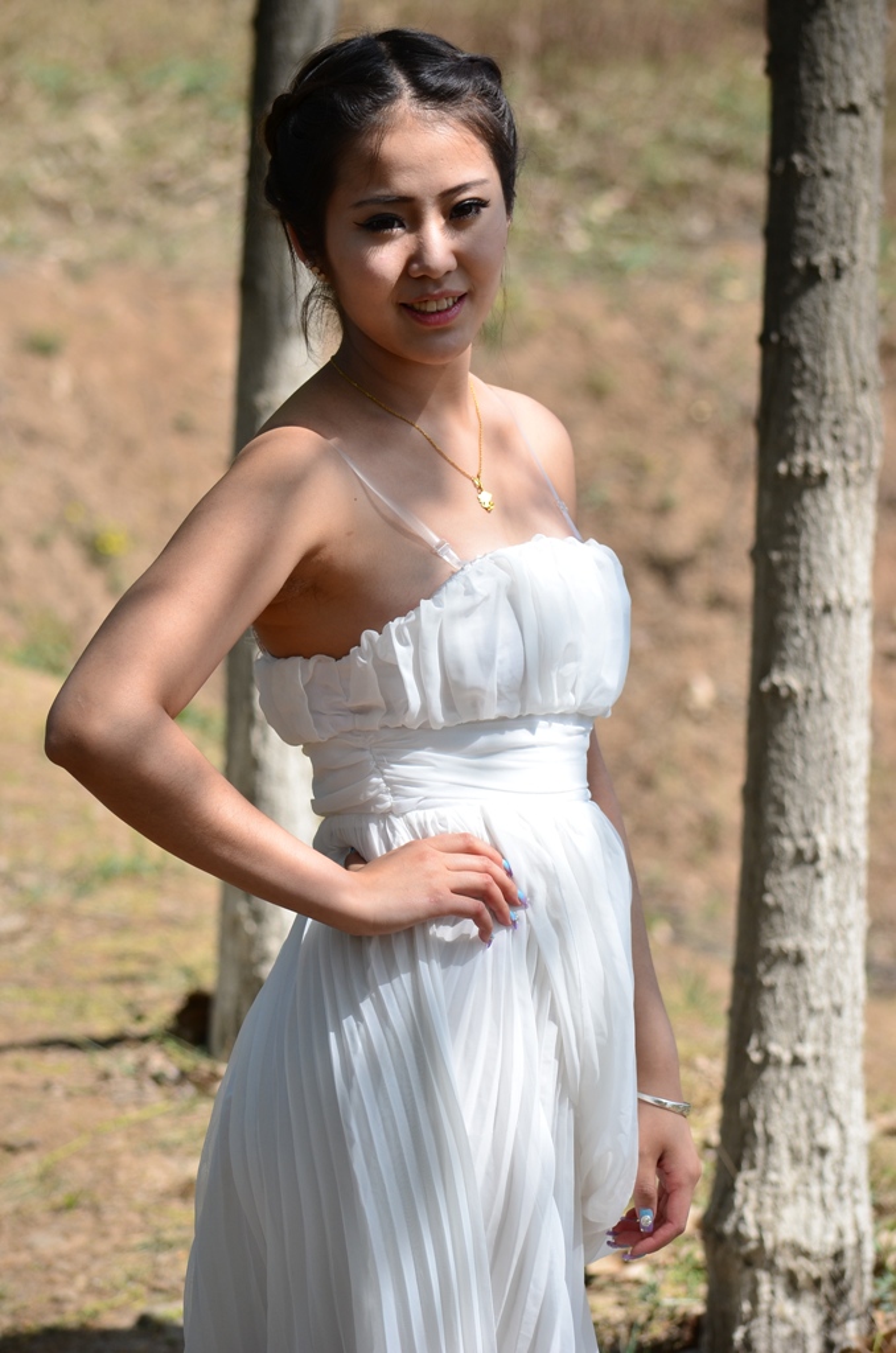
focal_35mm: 188
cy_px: 676
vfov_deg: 11.0
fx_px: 7033
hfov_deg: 7.3
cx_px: 448
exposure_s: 1/640
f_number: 5.6
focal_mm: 125
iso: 180
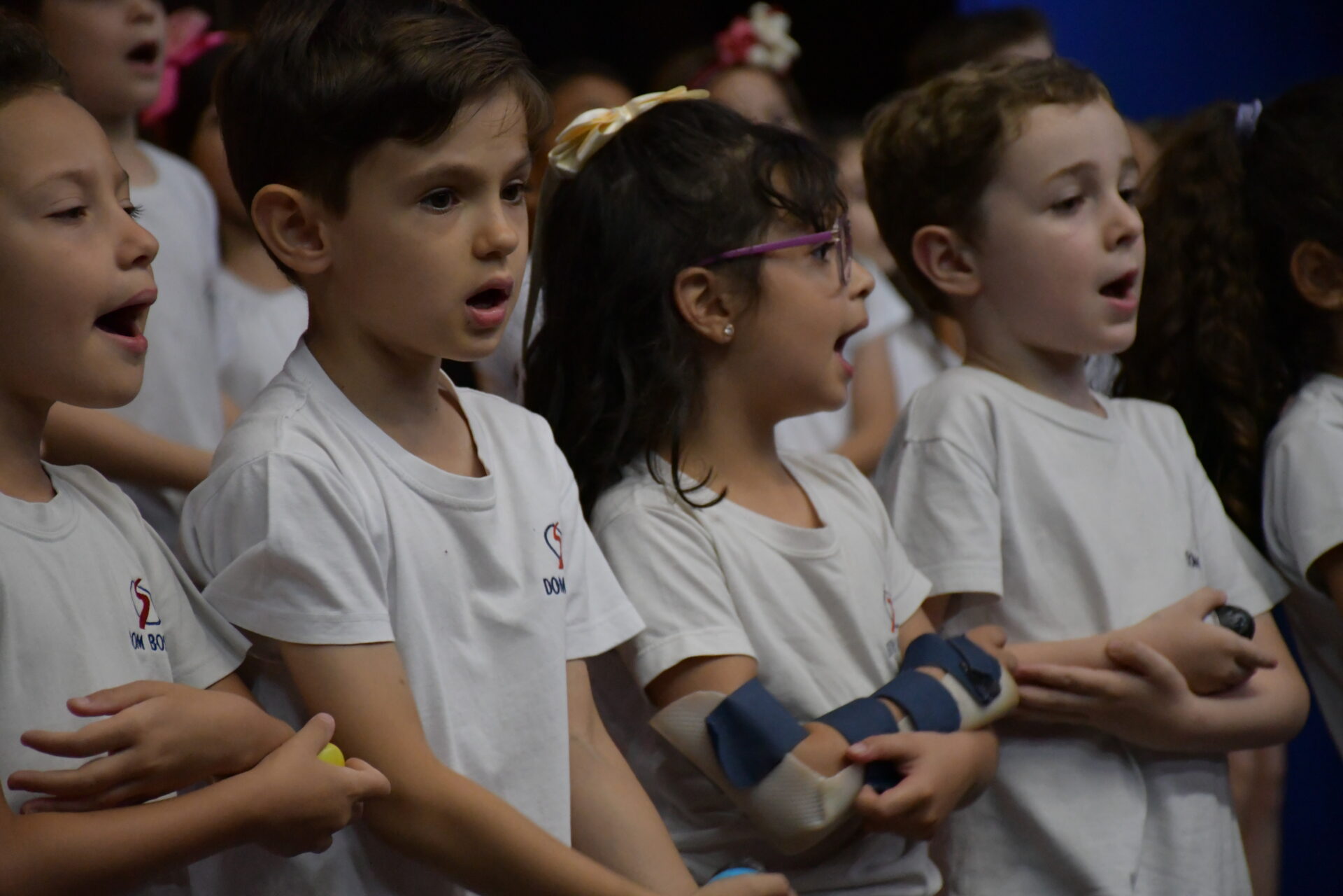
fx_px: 5857
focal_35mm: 157
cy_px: 448
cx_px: 672
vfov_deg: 8.7
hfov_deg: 13.1
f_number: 5.6
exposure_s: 1/125
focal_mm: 105
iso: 4500
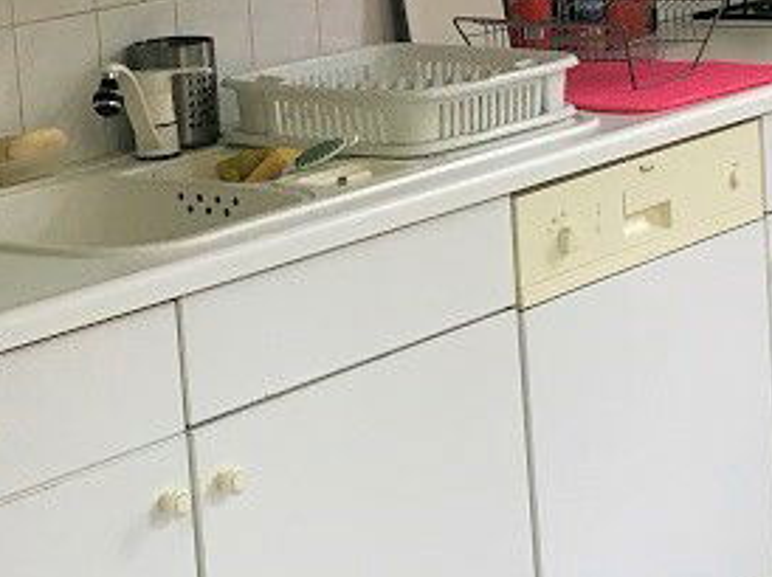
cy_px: 79
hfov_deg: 18.6
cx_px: 363
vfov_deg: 13.8
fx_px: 2362
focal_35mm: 106
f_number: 2.2
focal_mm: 4.15
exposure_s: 1/33
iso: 40
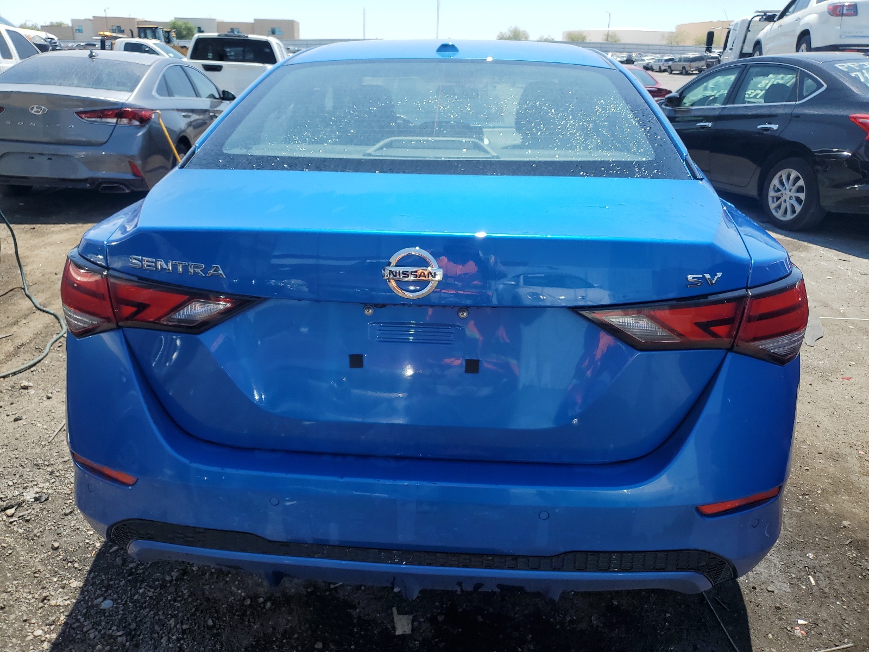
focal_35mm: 26
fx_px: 653
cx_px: 434
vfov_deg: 53.1
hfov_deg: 67.3
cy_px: 326
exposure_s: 1/2000
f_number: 1.5
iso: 50
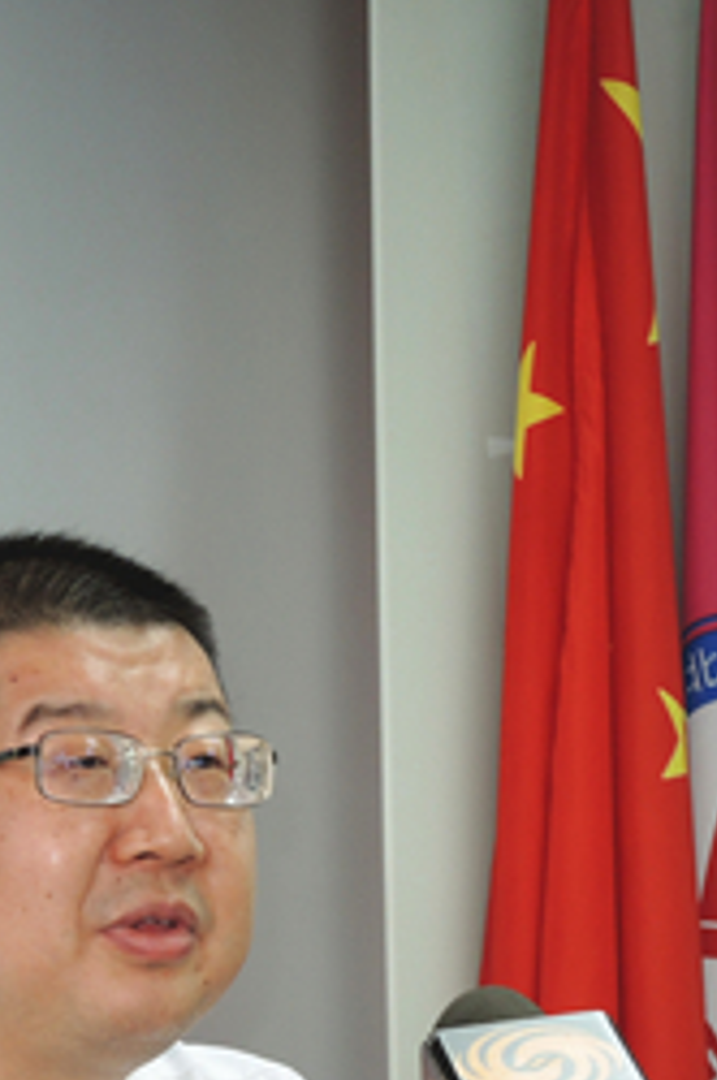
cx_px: 134
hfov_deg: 10.9
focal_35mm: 125
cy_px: 929
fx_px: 3744
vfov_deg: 16.2
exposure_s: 1/50
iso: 125
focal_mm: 11
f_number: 2.8
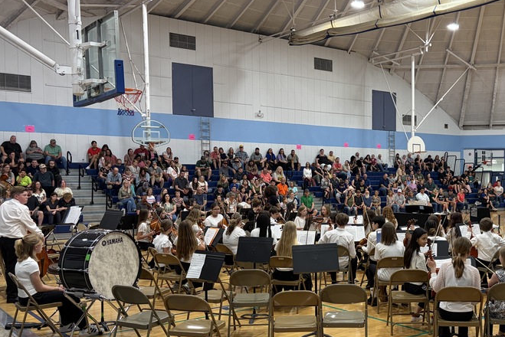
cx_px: 355
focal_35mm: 42
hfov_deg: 45.3
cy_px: 198
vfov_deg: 31.9
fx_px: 589
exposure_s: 1/60
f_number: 1.6
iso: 160
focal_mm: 5.96
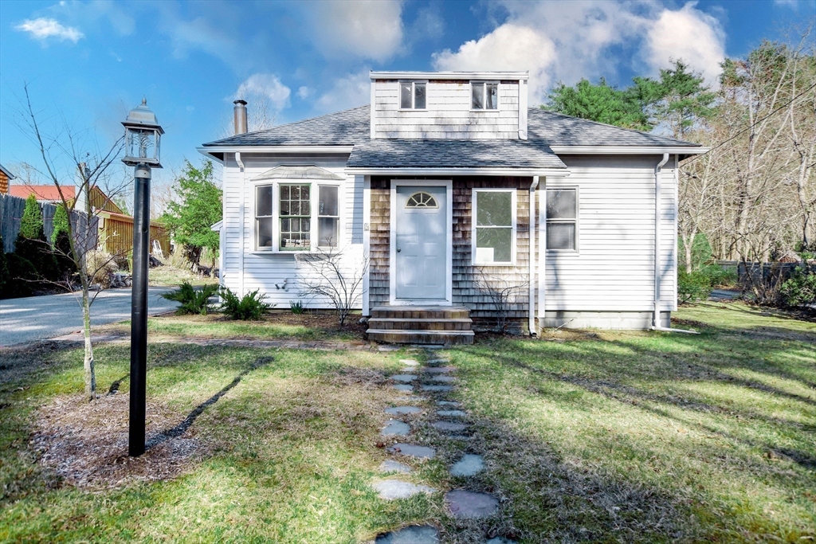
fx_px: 476
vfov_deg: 59.5
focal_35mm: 21
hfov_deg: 81.2
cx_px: 408
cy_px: 272
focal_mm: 14
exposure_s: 1/640
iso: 400
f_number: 5
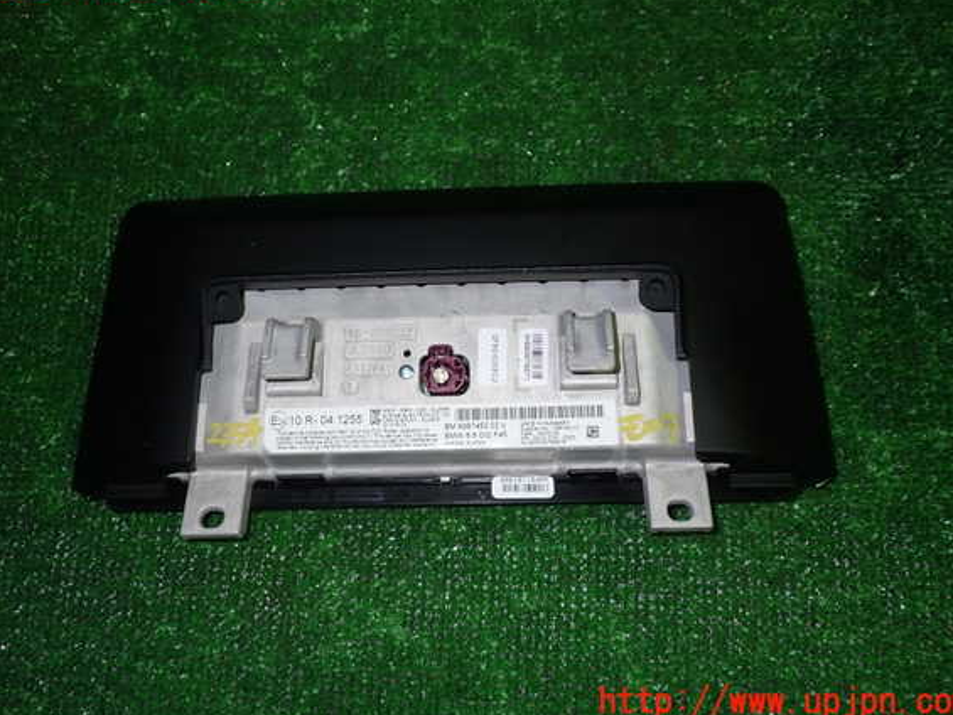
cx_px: 474
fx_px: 936
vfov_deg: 41.8
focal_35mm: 34
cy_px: 344
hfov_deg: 53.9
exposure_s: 1/30
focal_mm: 5.79
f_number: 7.1
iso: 200
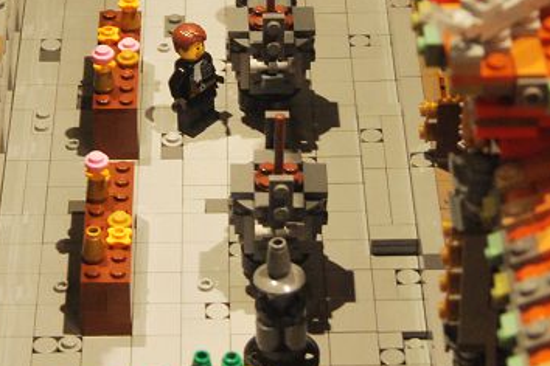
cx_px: 214
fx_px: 2261
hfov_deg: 13.9
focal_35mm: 148
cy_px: 48
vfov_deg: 9.2
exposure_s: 1/15
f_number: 5.6
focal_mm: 30
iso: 800
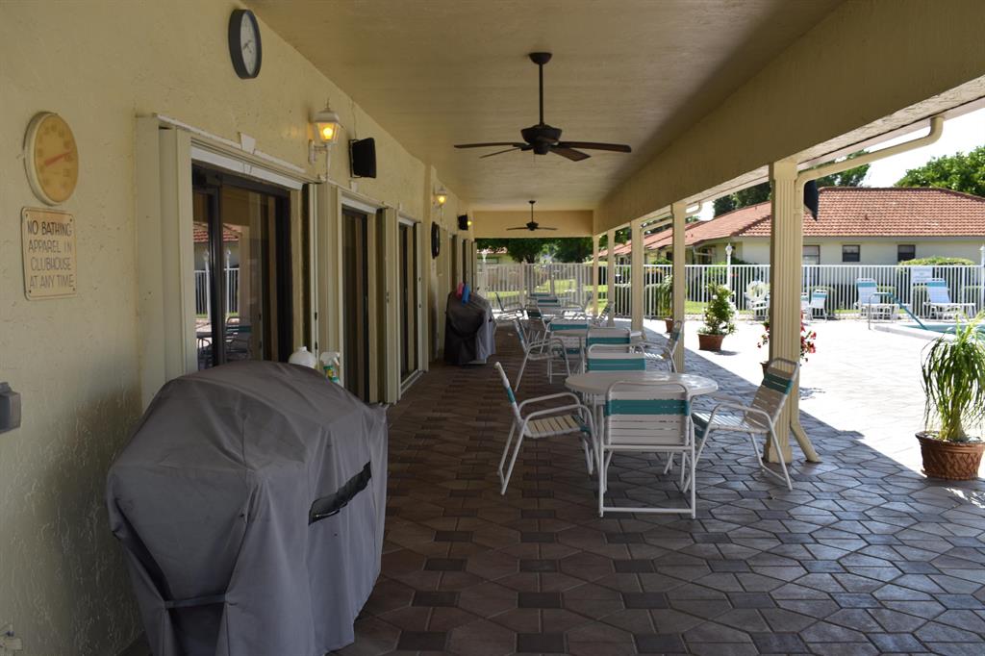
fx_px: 903
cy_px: 328
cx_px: 492
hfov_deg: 57.2
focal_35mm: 33
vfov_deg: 39.9
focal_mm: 22
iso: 100
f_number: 7.1
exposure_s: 1/200
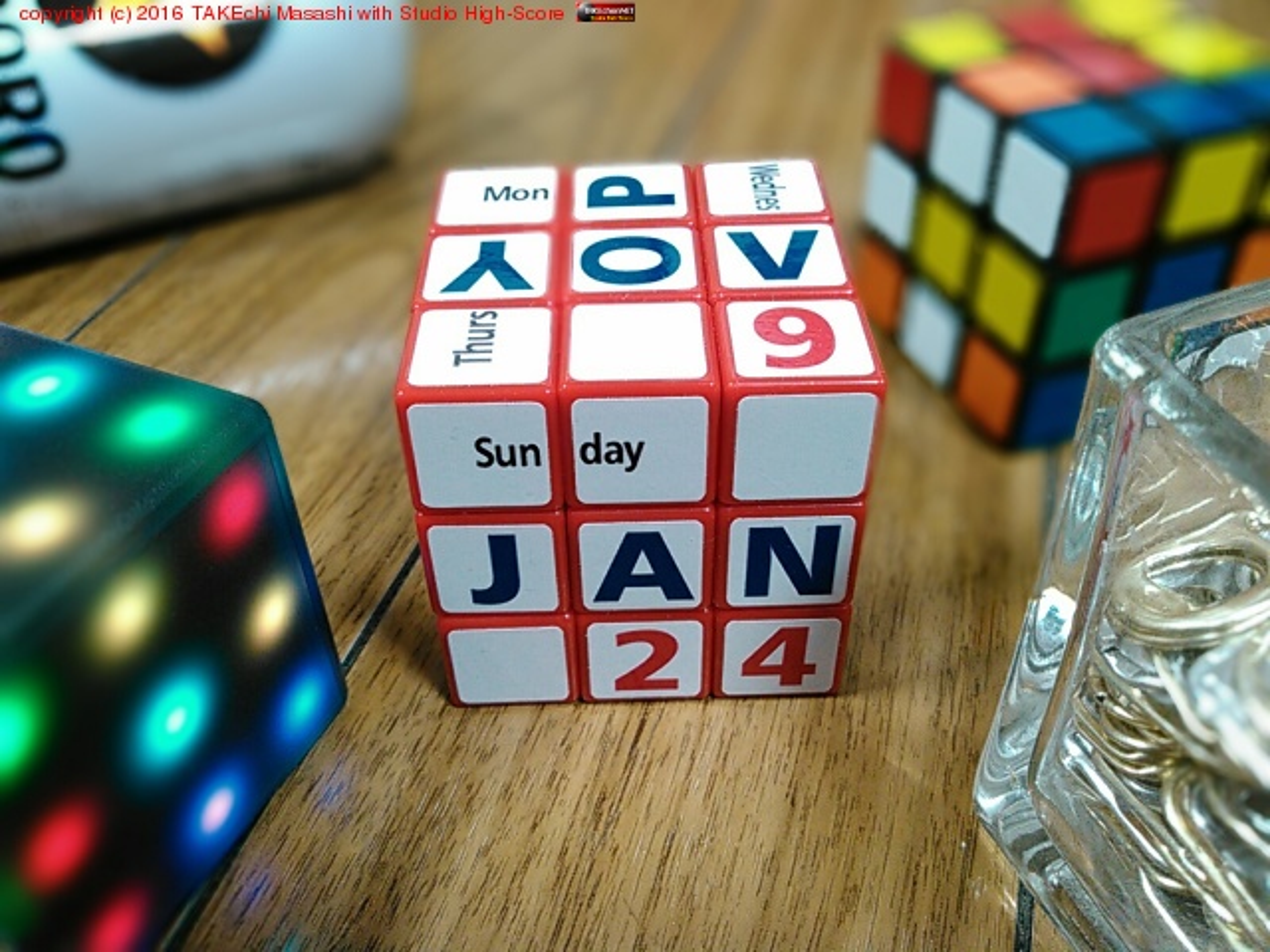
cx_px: 635
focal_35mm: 31
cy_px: 476
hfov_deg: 58.4
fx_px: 1137
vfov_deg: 45.4
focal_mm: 4
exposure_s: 1/16.7
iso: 500
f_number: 2.4
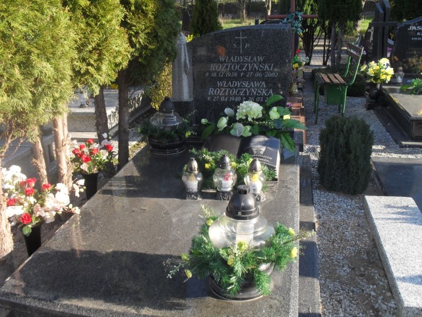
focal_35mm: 35
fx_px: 427
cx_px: 211
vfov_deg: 40.7
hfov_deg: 52.6
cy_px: 158
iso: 100
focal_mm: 6.3
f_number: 3.2
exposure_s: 1/250
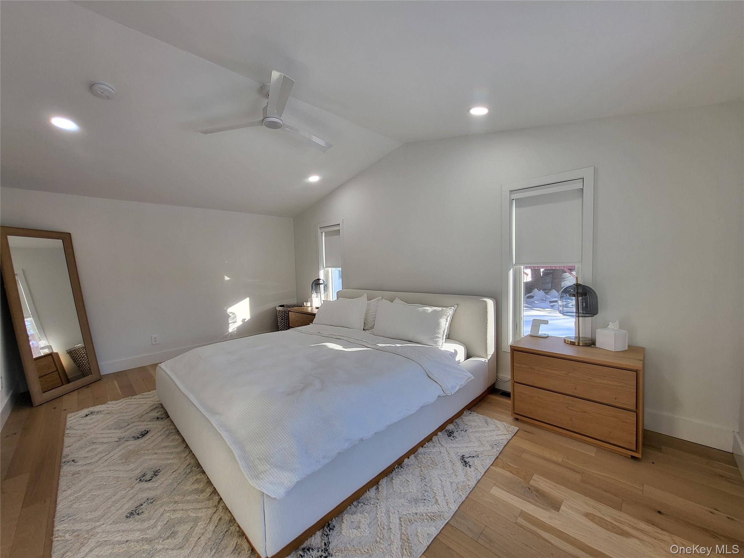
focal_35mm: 13
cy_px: 279
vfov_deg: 89.9
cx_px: 372
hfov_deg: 106.2
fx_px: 279
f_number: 2.2
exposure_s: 1/60
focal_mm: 1.74
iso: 40
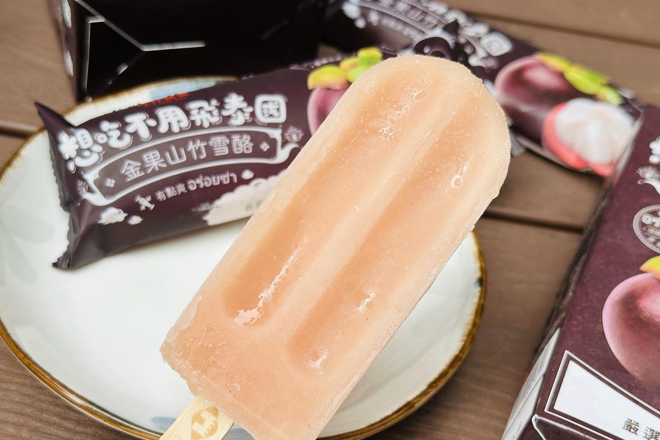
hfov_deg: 38.9
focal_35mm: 51
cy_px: 245
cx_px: 336
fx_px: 935
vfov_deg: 26.5
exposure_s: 1/234
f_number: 1.78
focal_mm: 6.86
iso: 64
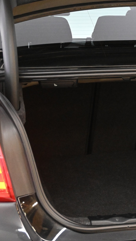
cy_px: 120
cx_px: 170
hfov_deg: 14.8
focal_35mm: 79
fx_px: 505
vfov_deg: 26.9
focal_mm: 33
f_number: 5
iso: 6400
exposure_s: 1/50
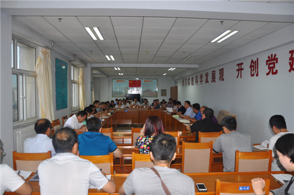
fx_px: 220
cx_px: 147
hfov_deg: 67.5
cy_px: 98
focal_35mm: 27
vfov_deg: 47.8
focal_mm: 18
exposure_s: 1/60
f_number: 3.5
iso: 200
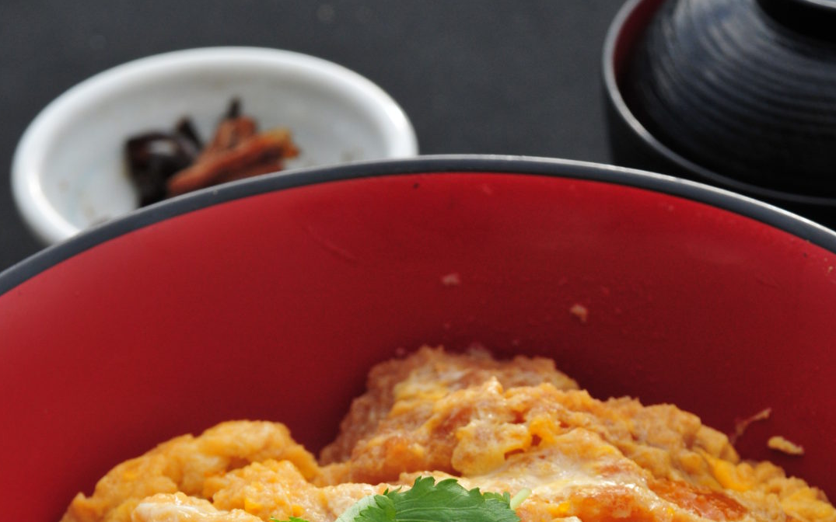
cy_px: 531
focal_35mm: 134
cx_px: 417
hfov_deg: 15.6
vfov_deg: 9.7
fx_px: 3053
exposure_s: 1/250
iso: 400
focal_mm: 58
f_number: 8
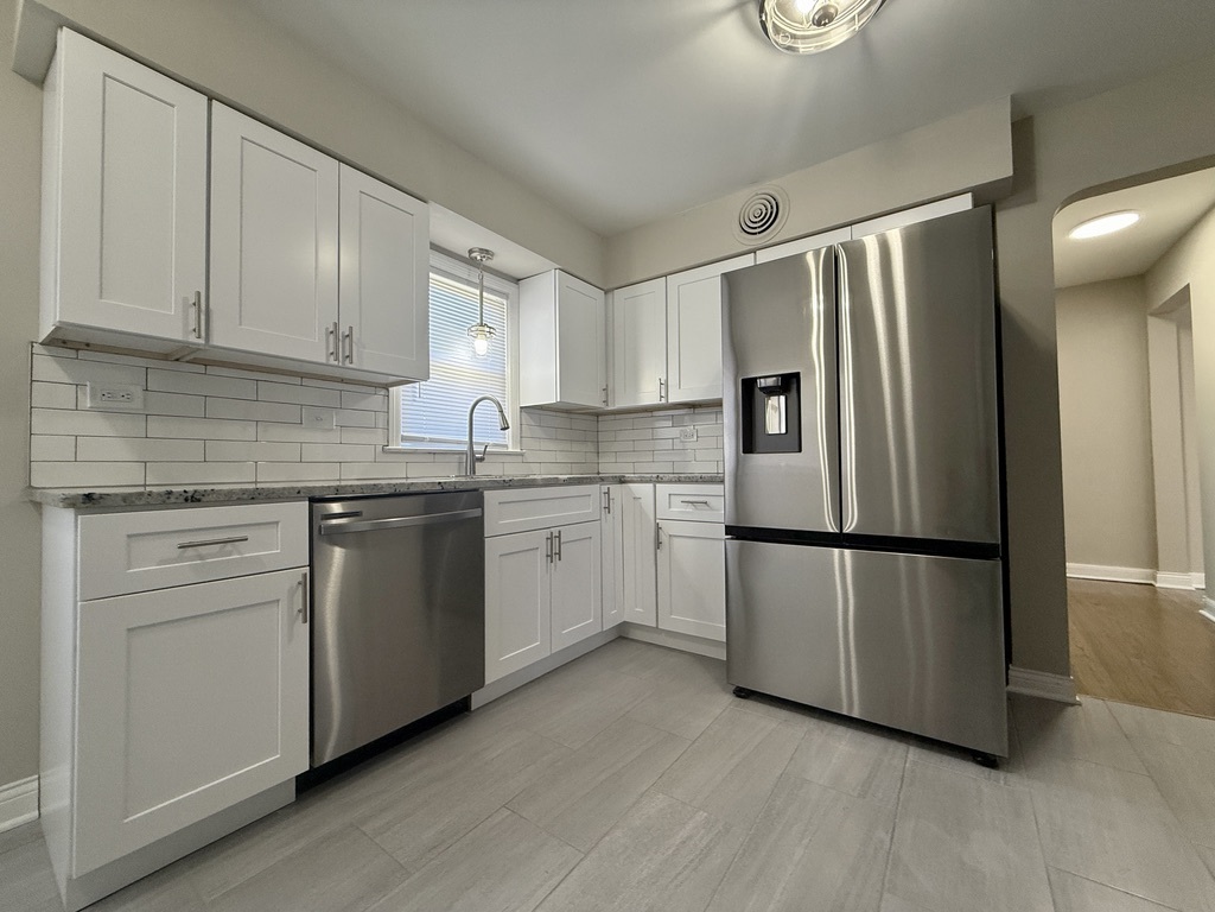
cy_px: 456
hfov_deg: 102.1
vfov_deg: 85.7
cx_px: 608
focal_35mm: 14
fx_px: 491
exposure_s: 1/120
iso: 200
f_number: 2.2
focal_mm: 2.22
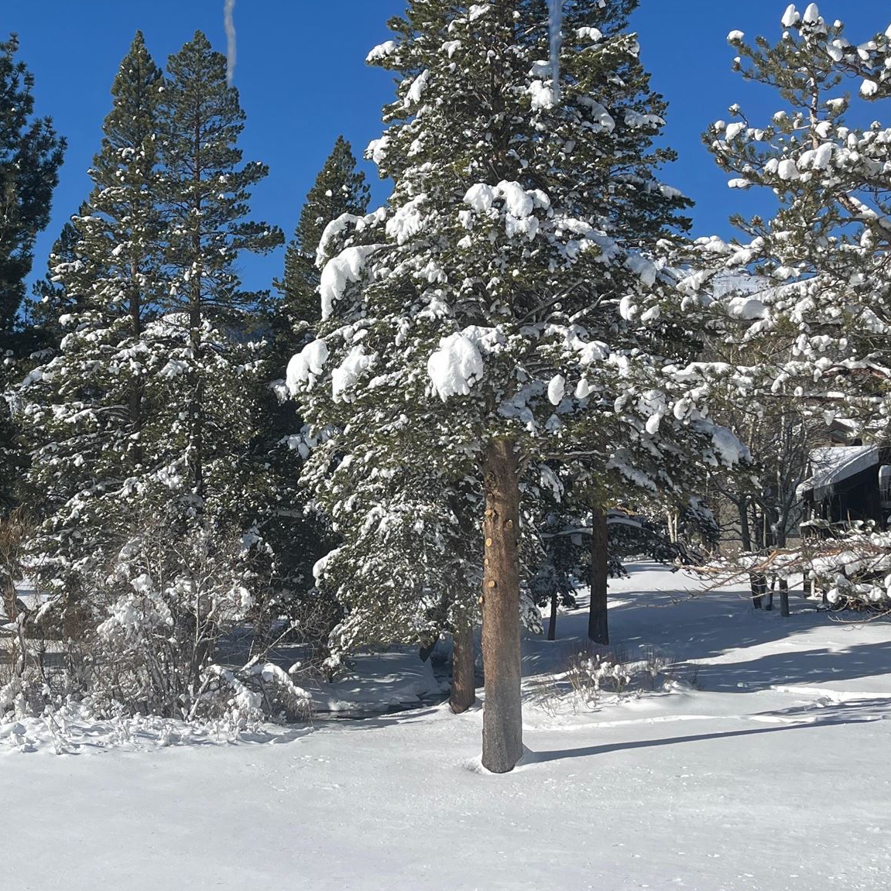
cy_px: 451
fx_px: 1340
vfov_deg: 36.8
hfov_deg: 36.4
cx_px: 290
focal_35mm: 46
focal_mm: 5.1
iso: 50
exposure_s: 1/7353
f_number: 1.6
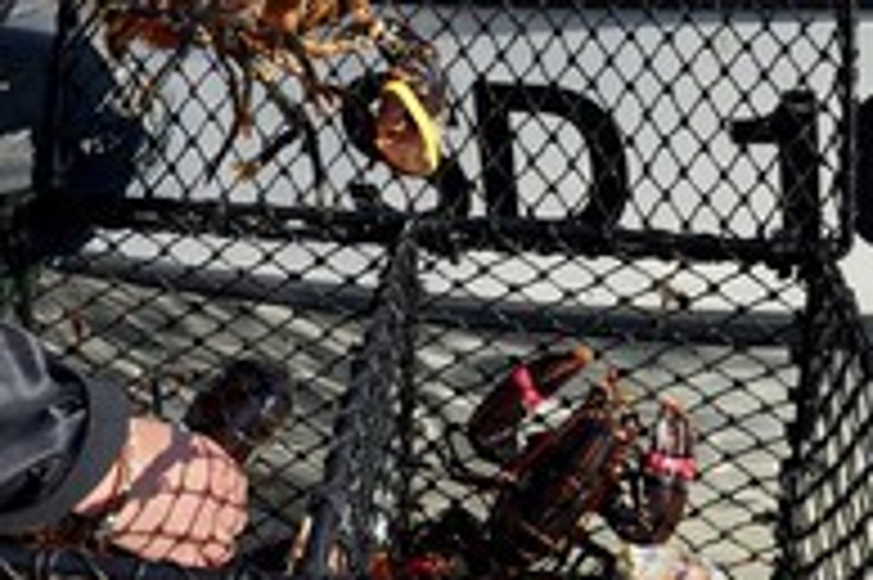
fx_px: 1260
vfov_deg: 24.7
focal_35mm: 52
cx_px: 441
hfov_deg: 38.2
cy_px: 0
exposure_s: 1/250
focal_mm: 24
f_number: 10
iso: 200
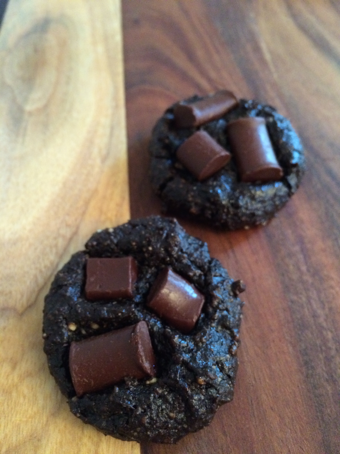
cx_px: 170
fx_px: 380
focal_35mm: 29
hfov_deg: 48.2
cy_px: 227
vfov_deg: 61.7
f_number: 2.2
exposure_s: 1/15
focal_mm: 4.15
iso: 400
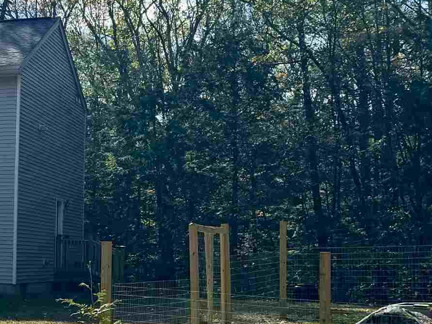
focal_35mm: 83
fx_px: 1036
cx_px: -79
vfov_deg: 17.7
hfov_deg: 21.9
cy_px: 213
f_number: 1.78
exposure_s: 1/2710
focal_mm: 6.76
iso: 80
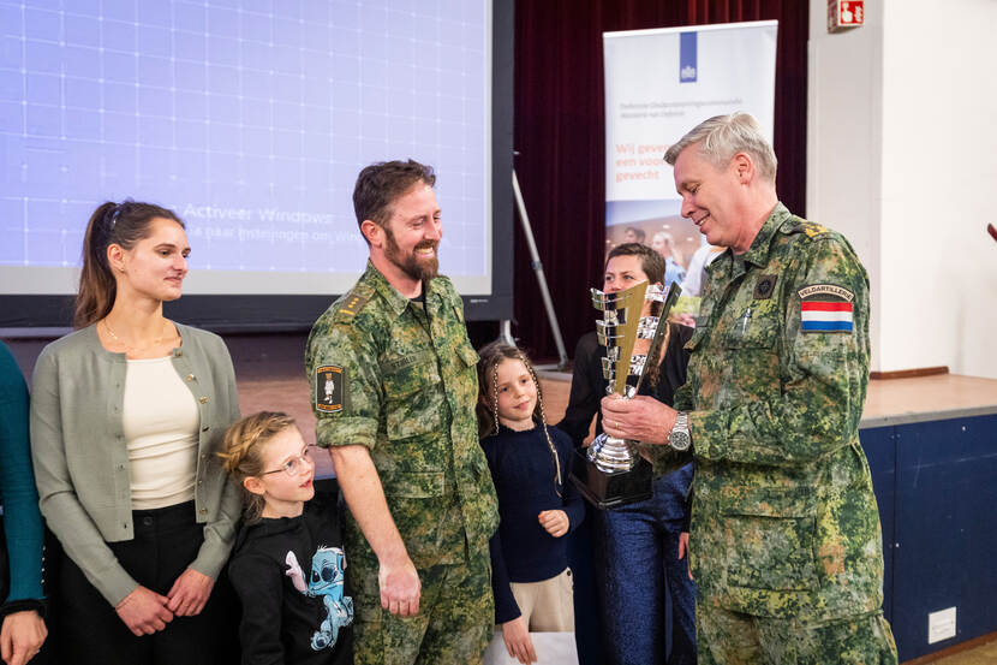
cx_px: 498
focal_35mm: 31
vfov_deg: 42.3
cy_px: 332
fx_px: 858
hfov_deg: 60.3
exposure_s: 1/80
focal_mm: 31
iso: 2500
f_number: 2.8
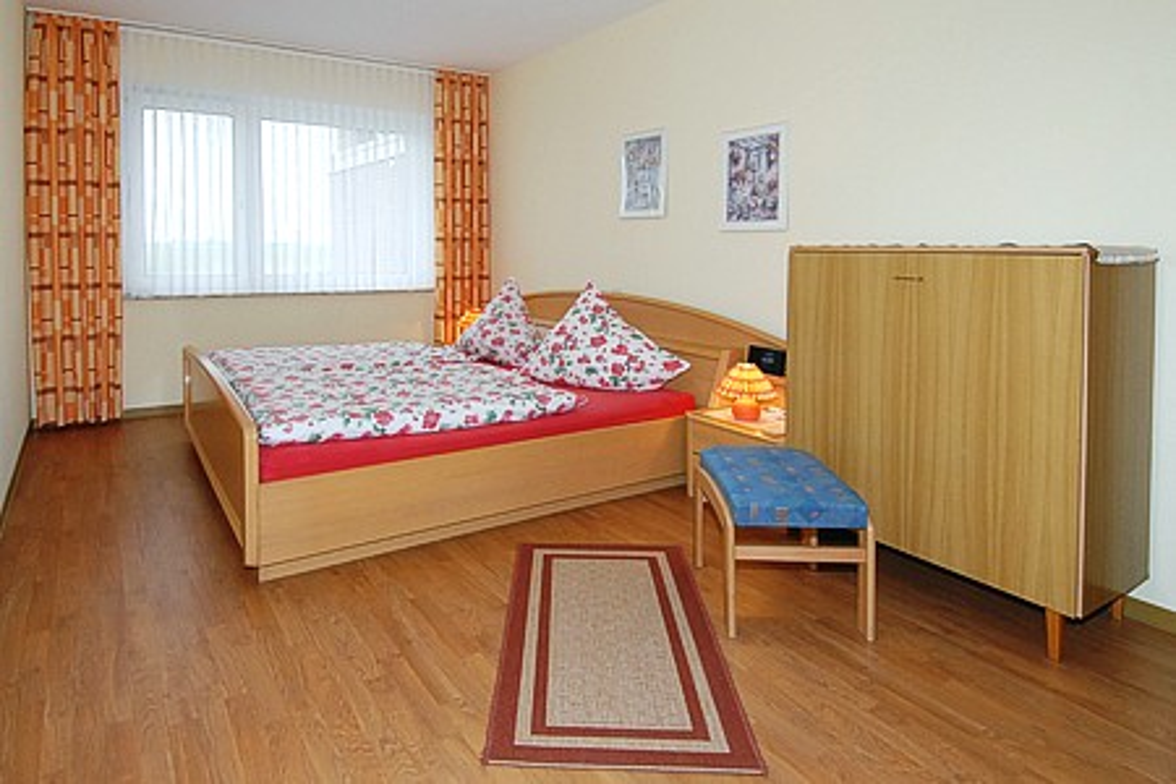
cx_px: 588
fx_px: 588
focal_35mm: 18
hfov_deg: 90.0
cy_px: 392
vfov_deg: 67.4
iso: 400
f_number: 7.1
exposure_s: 1/80
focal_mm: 12
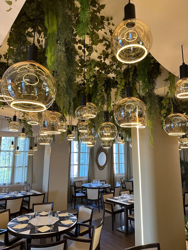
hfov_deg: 56.8
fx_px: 174
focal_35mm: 24
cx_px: 94
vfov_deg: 71.6
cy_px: 125
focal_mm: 6.86
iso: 125
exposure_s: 1/100
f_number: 1.78
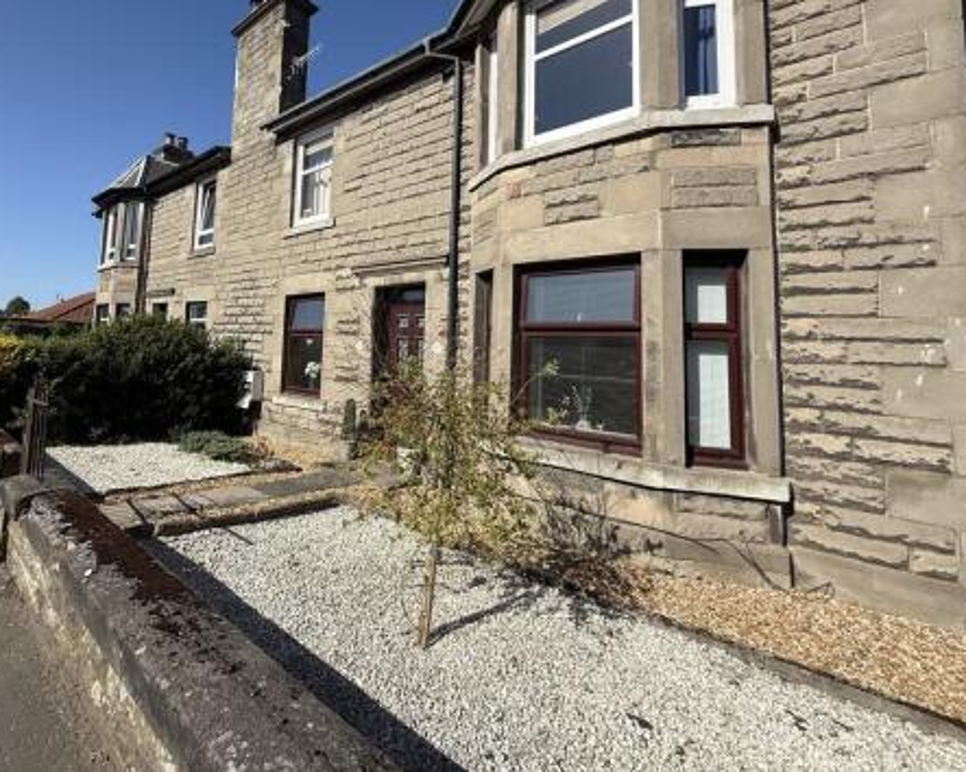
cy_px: 300
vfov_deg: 72.8
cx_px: 343
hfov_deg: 84.2
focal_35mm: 18
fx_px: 514
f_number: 2.2
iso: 50
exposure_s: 1/2237
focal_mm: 2.22
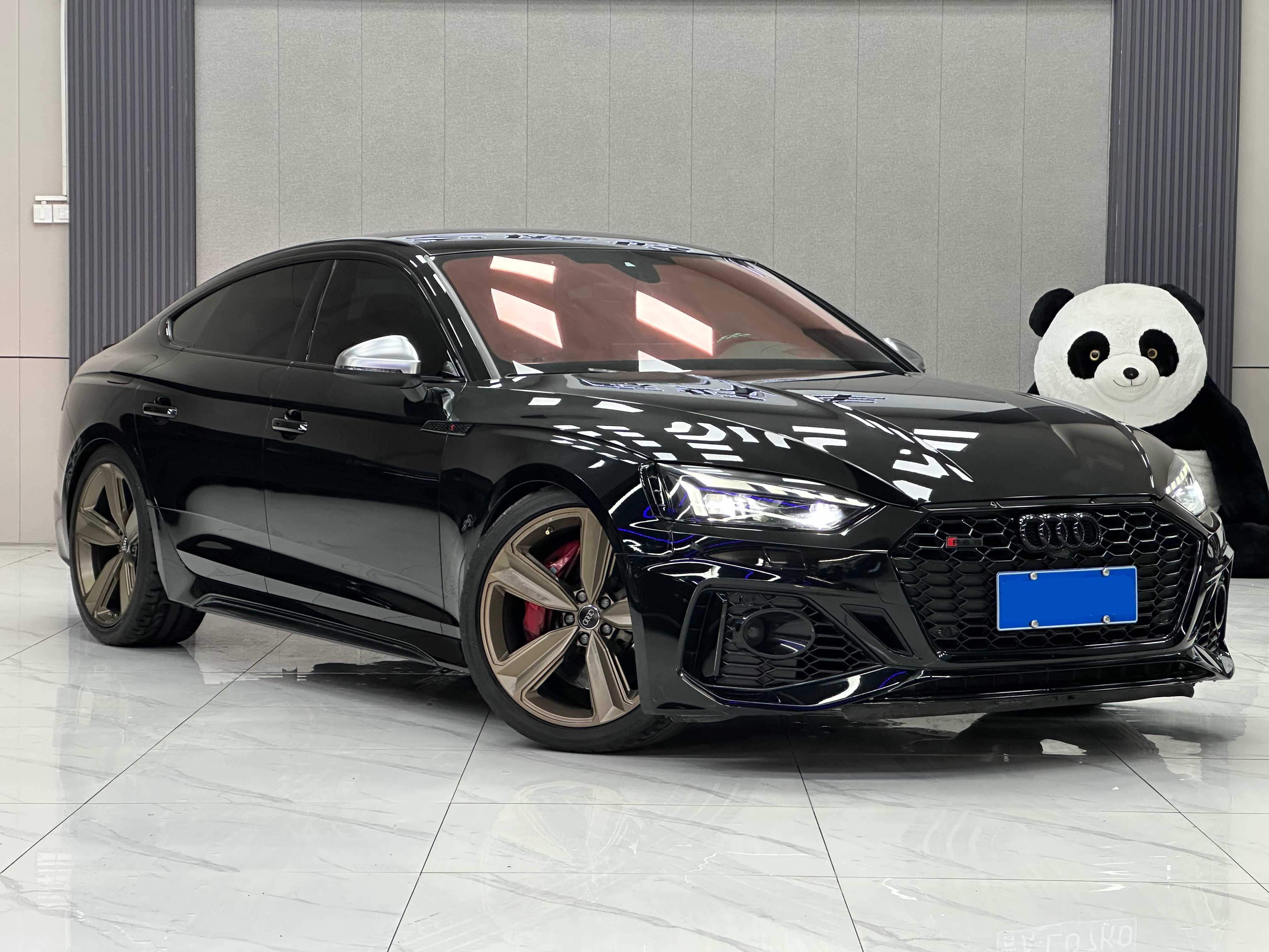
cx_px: 634
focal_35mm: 77
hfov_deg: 25.3
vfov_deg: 19.1
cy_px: 476
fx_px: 2823
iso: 160
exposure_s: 1/100
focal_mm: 9
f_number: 2.8
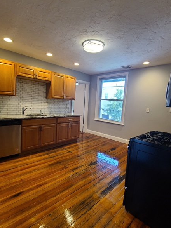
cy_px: 115
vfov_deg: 91.0
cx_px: 83
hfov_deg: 74.7
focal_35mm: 17
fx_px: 112
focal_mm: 2.2
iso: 200
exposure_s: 1/59
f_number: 2.2
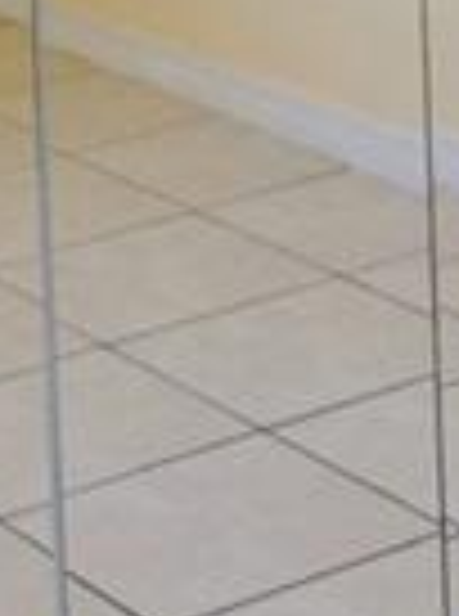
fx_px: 3286
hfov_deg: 7.9
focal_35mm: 185
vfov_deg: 10.2
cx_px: 587
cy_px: -472
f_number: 2.4
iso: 32
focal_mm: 3.3
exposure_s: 1/25
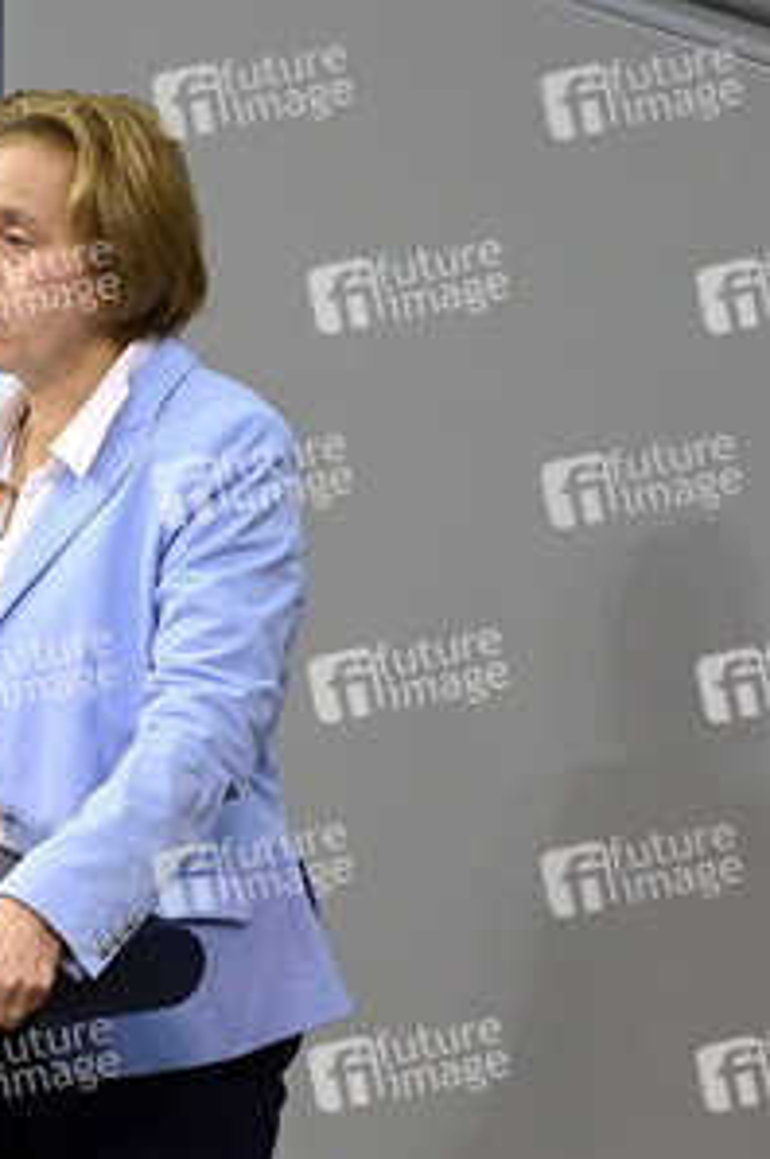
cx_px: -84
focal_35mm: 515
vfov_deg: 4.0
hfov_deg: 2.7
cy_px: 580
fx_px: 16560
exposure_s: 1/400
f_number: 5.6
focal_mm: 340
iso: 10000
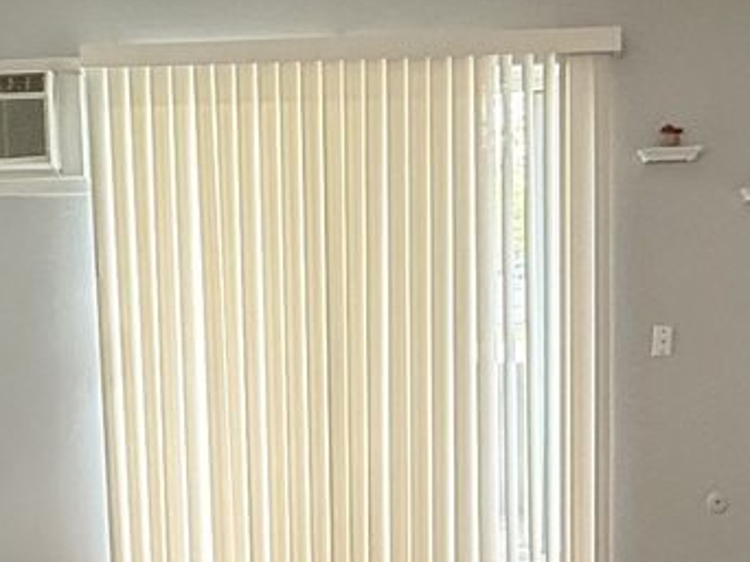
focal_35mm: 59
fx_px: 1277
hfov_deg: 32.7
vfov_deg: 24.5
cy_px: 437
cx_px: 329
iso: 400
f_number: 2.2
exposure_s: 1/60
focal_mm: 2.22
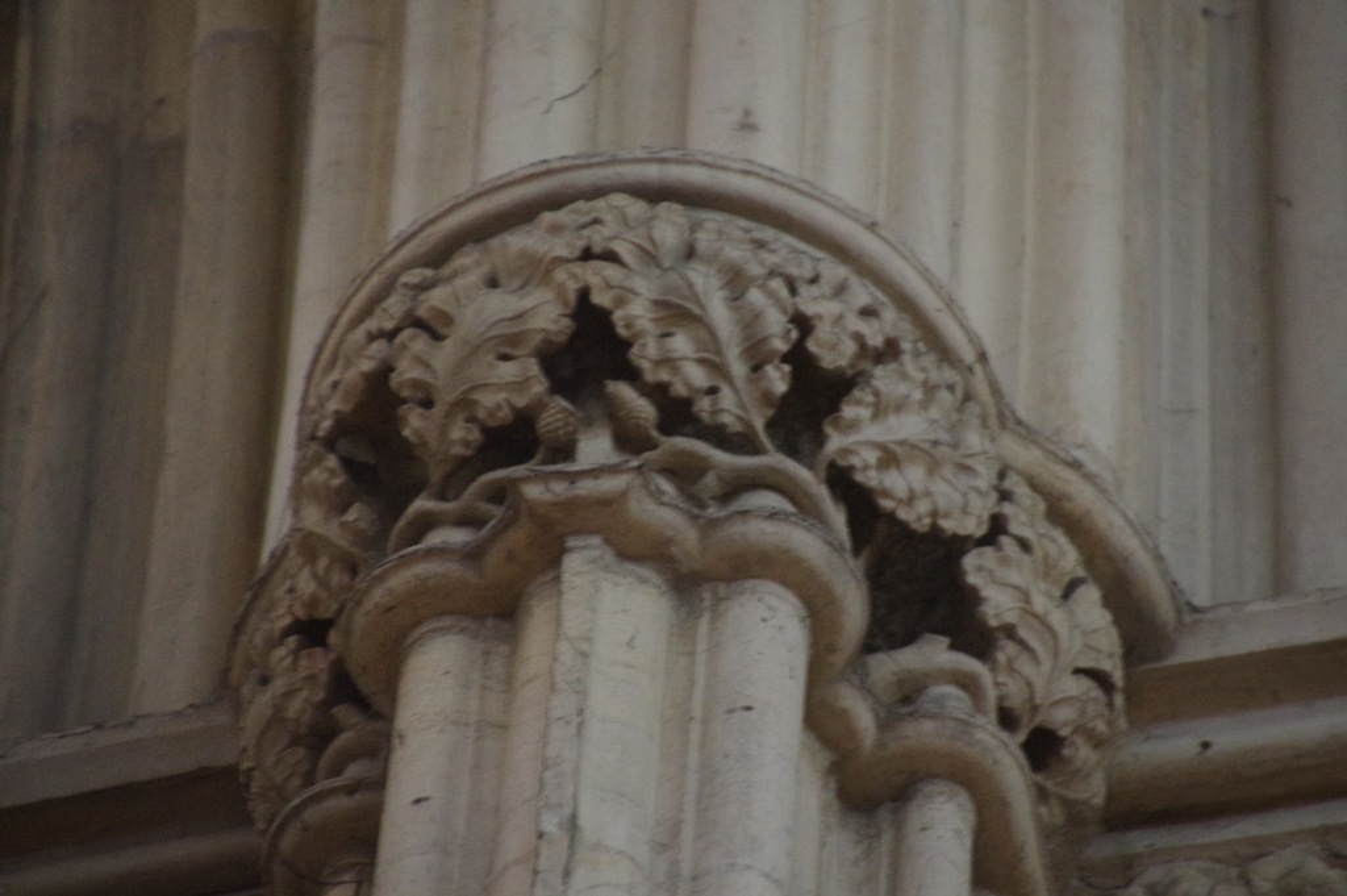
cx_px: 674
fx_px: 1944
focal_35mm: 52
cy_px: 448
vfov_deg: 25.9
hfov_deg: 38.2
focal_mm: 35
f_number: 4.5
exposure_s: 1/15
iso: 3200
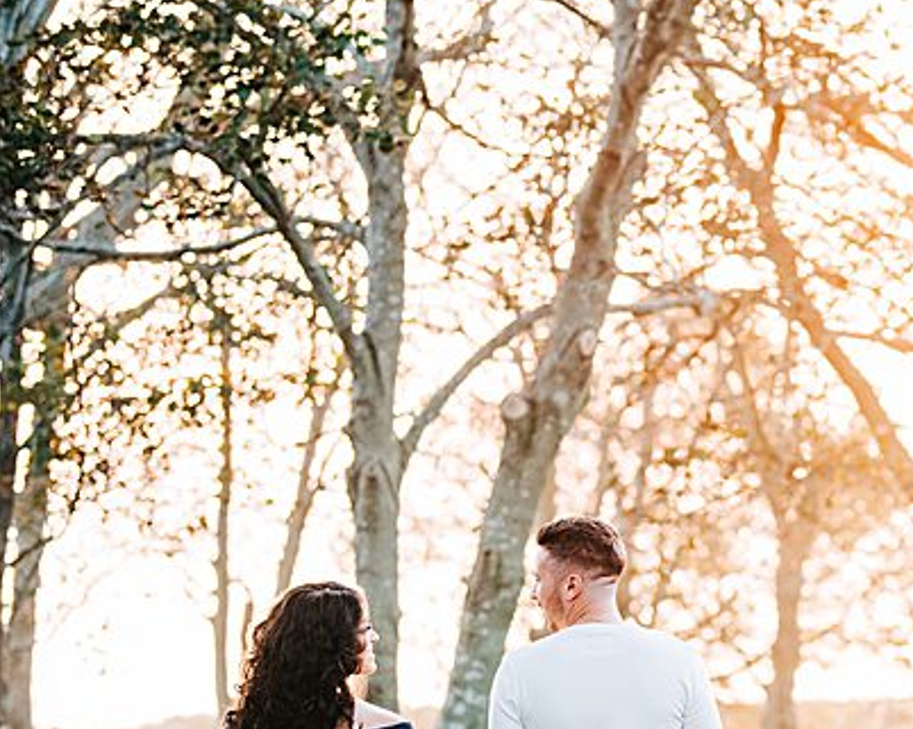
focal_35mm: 202
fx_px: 5454
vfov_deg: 7.6
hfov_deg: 9.5
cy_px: 610
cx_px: 988
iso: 800
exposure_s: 1/640
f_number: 2.8
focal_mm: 92
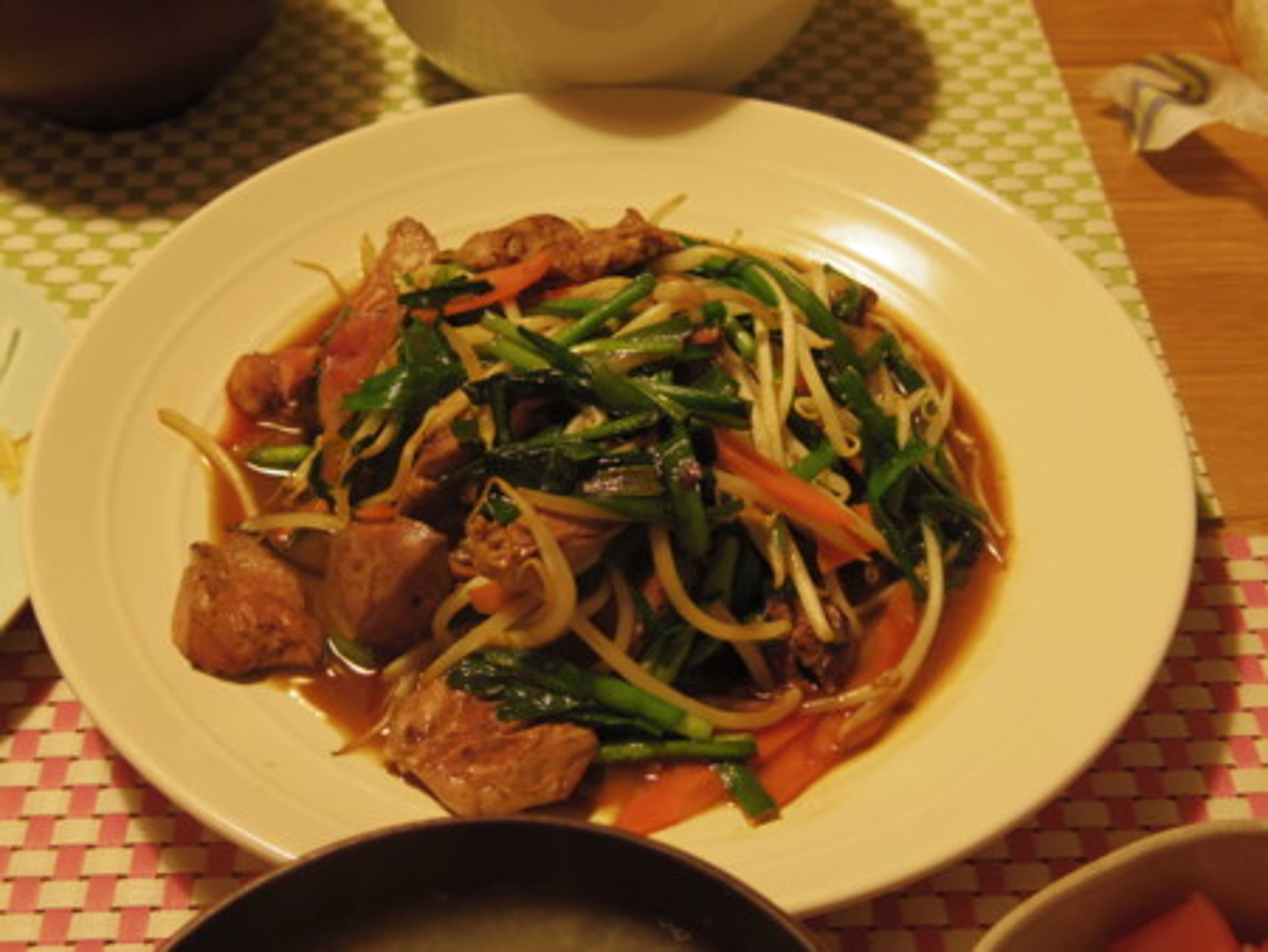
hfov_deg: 40.4
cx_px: 634
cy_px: 476
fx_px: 1723
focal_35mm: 47
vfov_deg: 30.9
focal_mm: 8.5
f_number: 2.5
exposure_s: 1/40
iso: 500
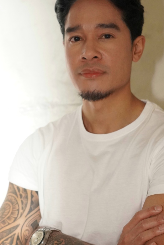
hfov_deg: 18.0
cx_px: 93
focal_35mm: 76
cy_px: 138
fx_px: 517
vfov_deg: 26.7
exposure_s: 1/160
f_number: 2.8
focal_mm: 33
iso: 3200
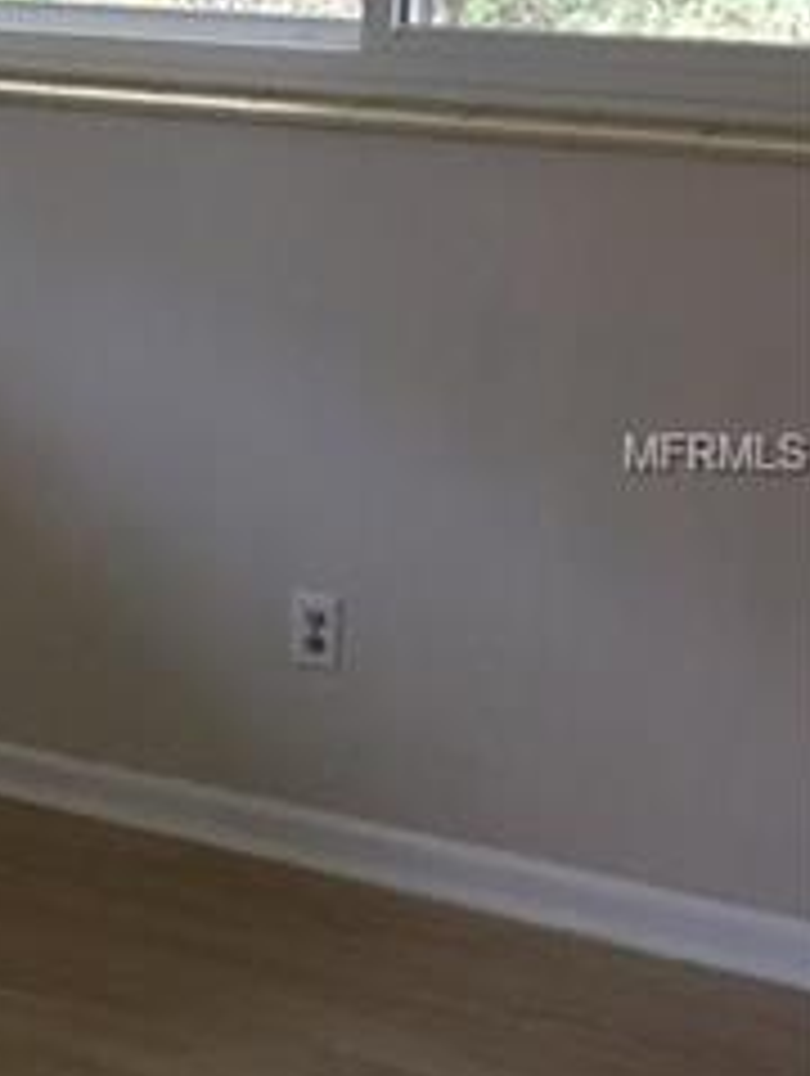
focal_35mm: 93
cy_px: 455
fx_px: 2894
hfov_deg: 14.6
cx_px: -468
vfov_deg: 21.0
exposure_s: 1/15
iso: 100
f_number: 2.2
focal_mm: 4.15
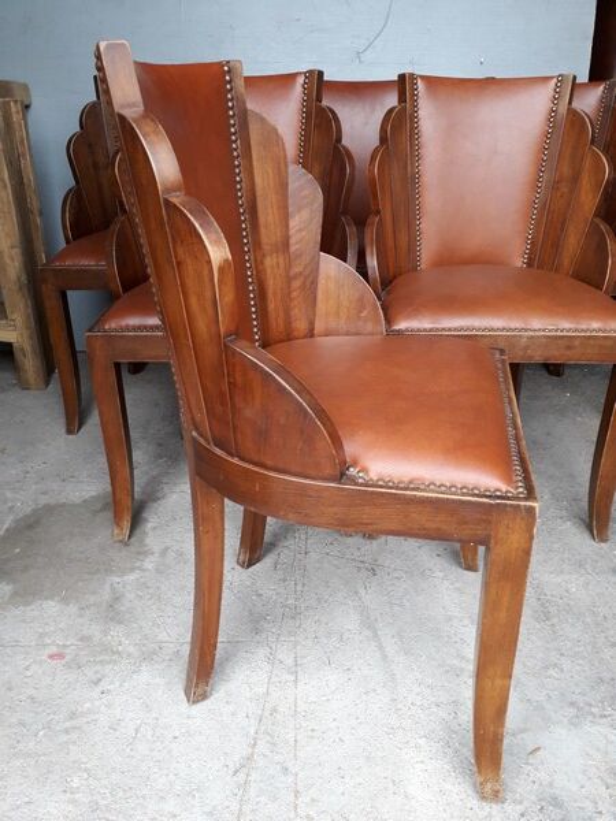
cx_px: 308
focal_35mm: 27
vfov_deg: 65.3
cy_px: 410
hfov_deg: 51.4
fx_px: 641
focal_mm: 3.6
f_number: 1.9
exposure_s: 1/50
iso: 100
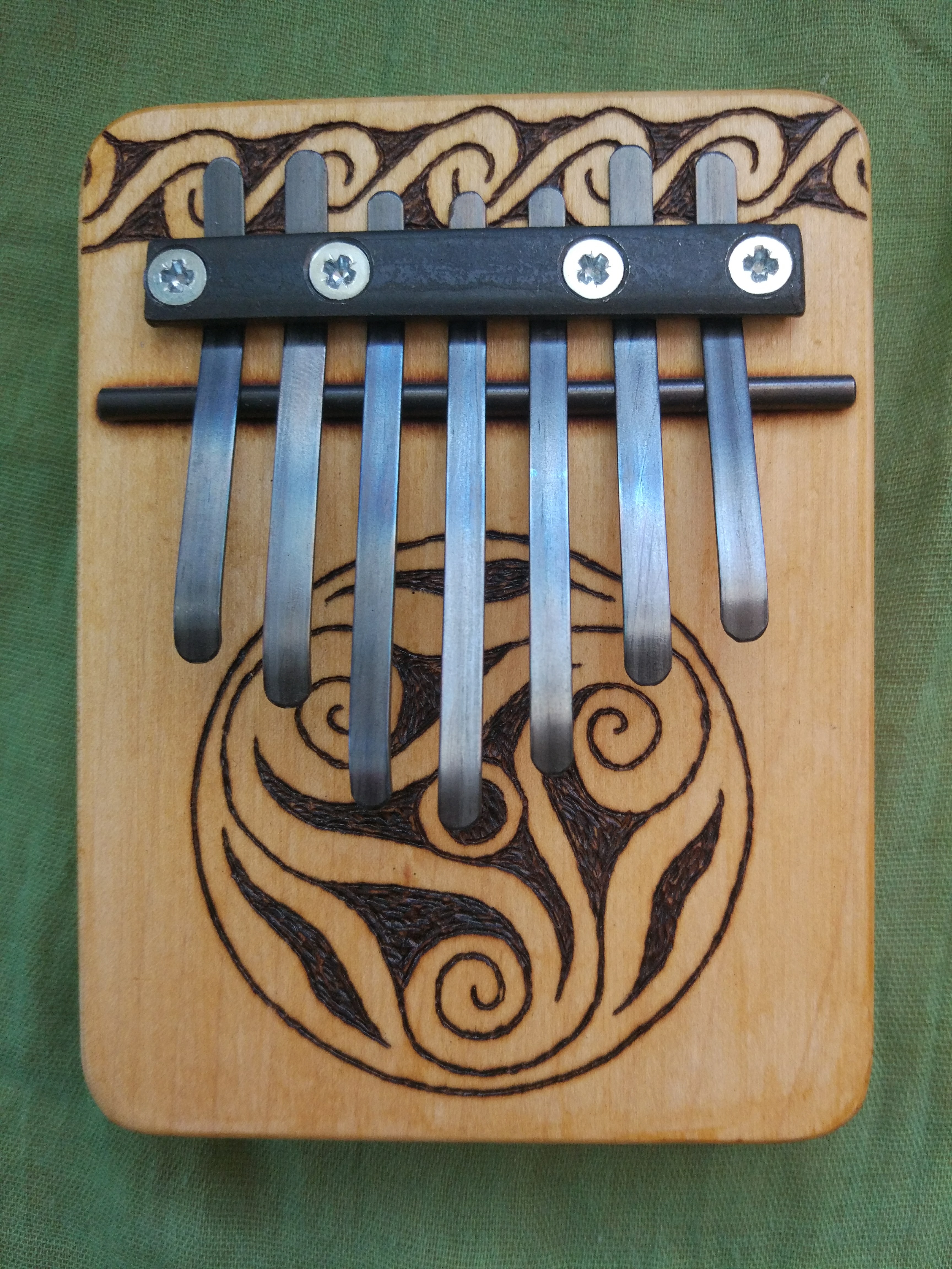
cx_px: 476
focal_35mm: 28
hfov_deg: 49.7
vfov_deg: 63.4
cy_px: 634
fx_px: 1027
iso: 394
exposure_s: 1/25
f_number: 2
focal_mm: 4.26
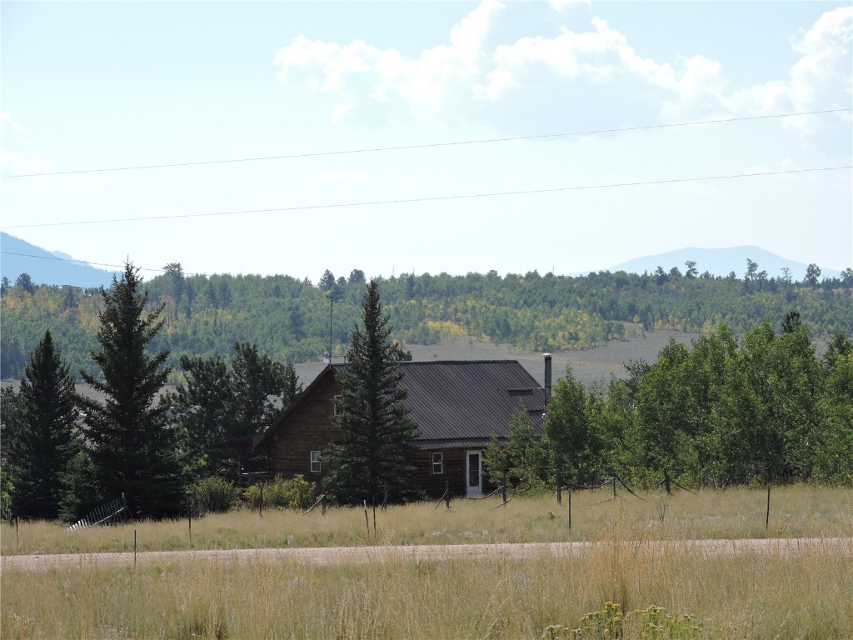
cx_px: 426
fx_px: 4559
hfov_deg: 10.7
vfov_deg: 8.0
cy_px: 320
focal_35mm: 185
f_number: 4.6
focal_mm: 33
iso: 100
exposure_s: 1/640
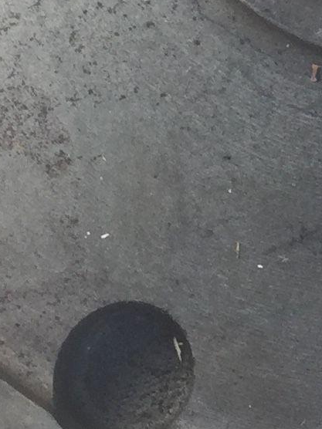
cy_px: -156
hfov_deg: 7.9
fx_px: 2257
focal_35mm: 182
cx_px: 532
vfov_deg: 10.6
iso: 25
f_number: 2.4
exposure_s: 1/60
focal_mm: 3.3
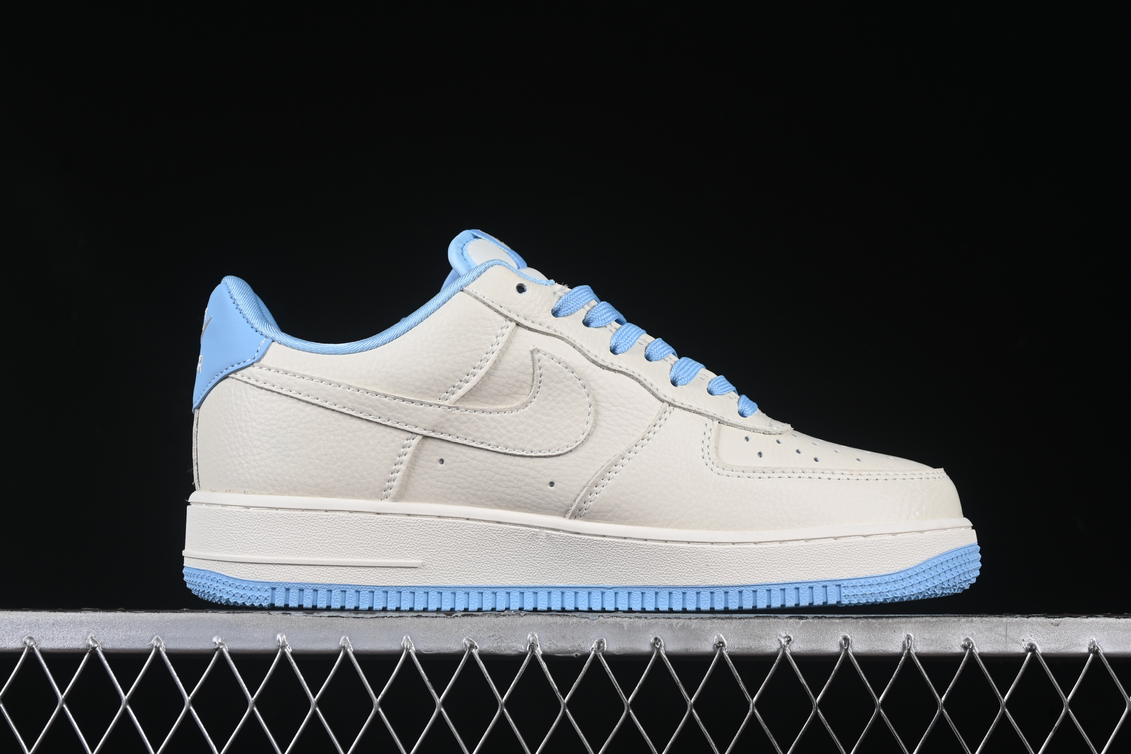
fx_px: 2356
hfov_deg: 27.0
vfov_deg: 18.2
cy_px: 377
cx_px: 566
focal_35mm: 75
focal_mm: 50
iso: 160
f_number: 8
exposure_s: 1/80
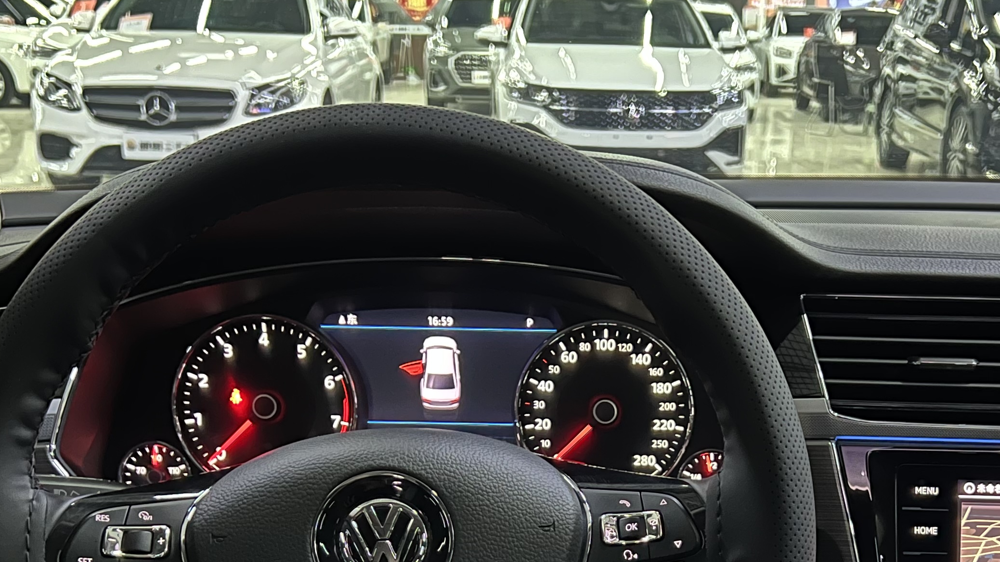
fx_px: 1458
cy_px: 692
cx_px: 617
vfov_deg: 20.3
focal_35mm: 55
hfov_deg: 37.6
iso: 1000
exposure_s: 1/20
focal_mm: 5.7
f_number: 1.5
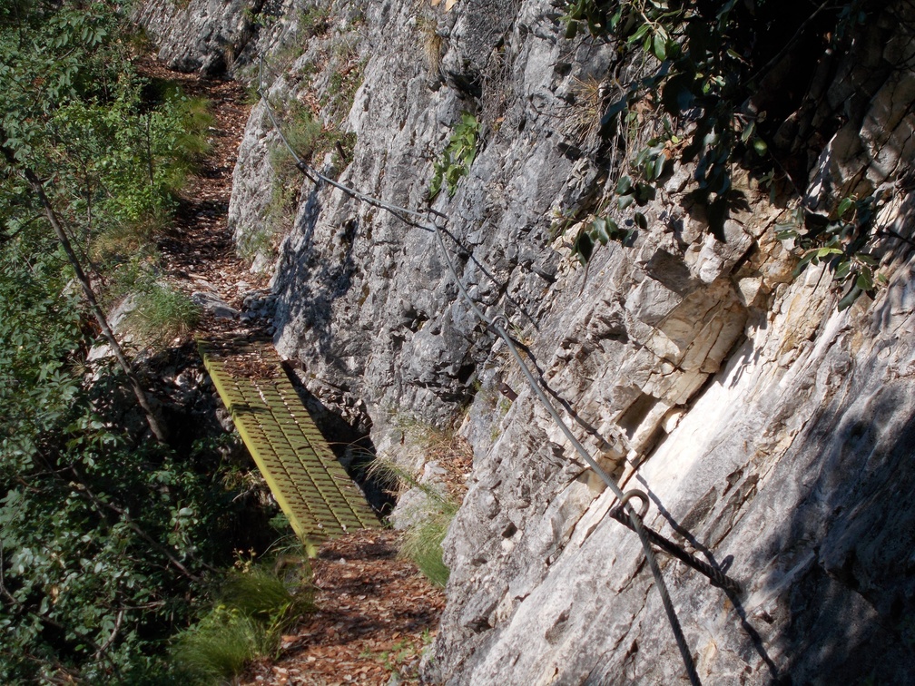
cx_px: 458
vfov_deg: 22.3
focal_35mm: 66
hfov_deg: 29.4
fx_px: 1745
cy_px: 343
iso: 80
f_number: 5.3
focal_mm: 11.8
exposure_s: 1/400
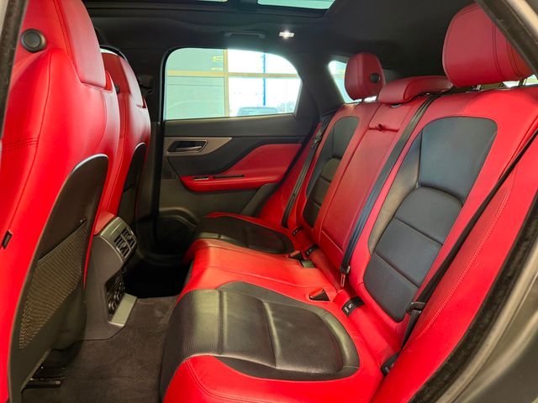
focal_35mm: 24
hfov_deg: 71.6
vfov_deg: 56.8
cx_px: 269
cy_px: 202
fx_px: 373
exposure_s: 1/40
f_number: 1.78
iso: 640
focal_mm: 6.76
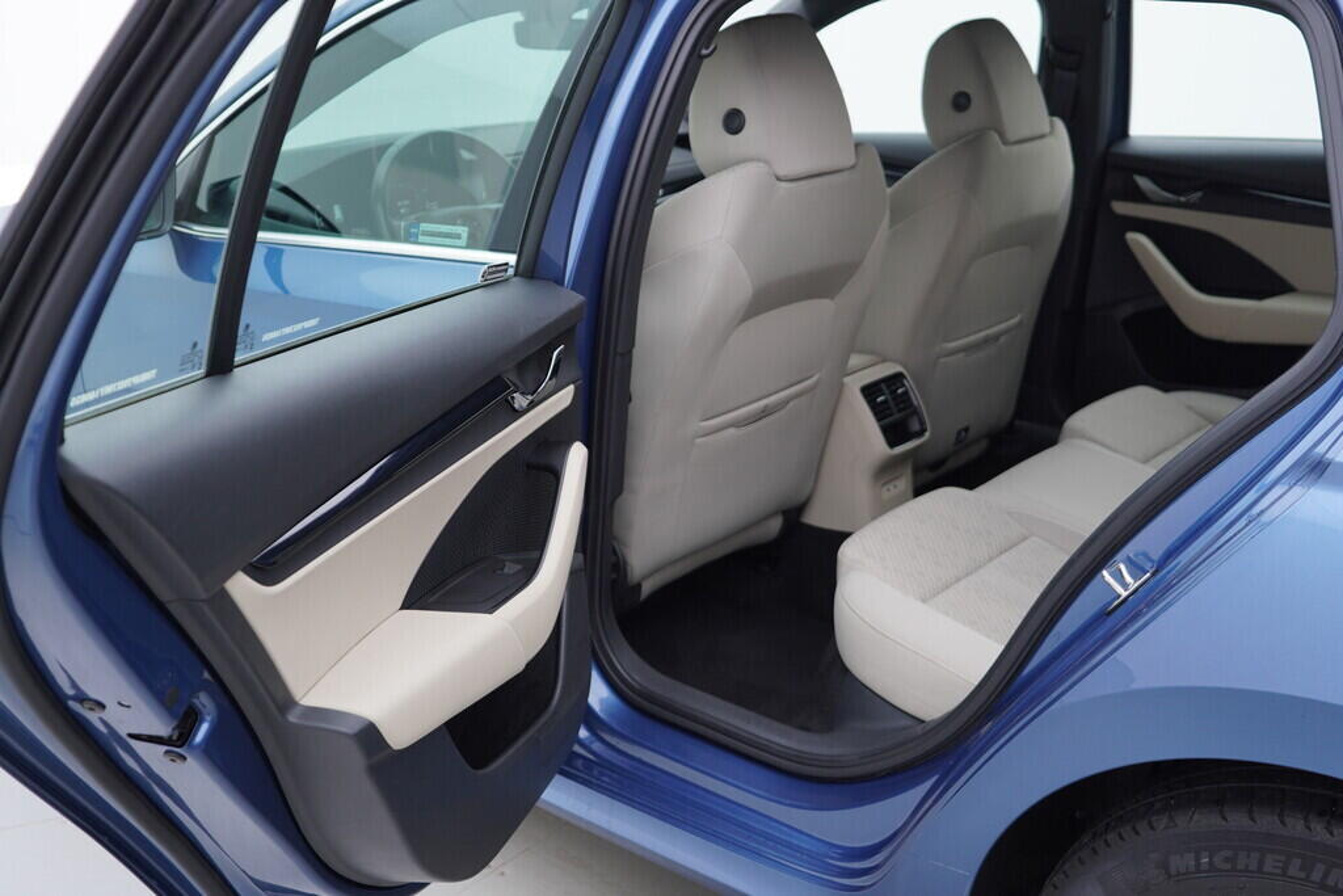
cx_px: 672
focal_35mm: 36
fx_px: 1343
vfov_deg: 36.9
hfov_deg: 53.1
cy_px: 448
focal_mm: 24
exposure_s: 1/50
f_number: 3.2
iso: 125
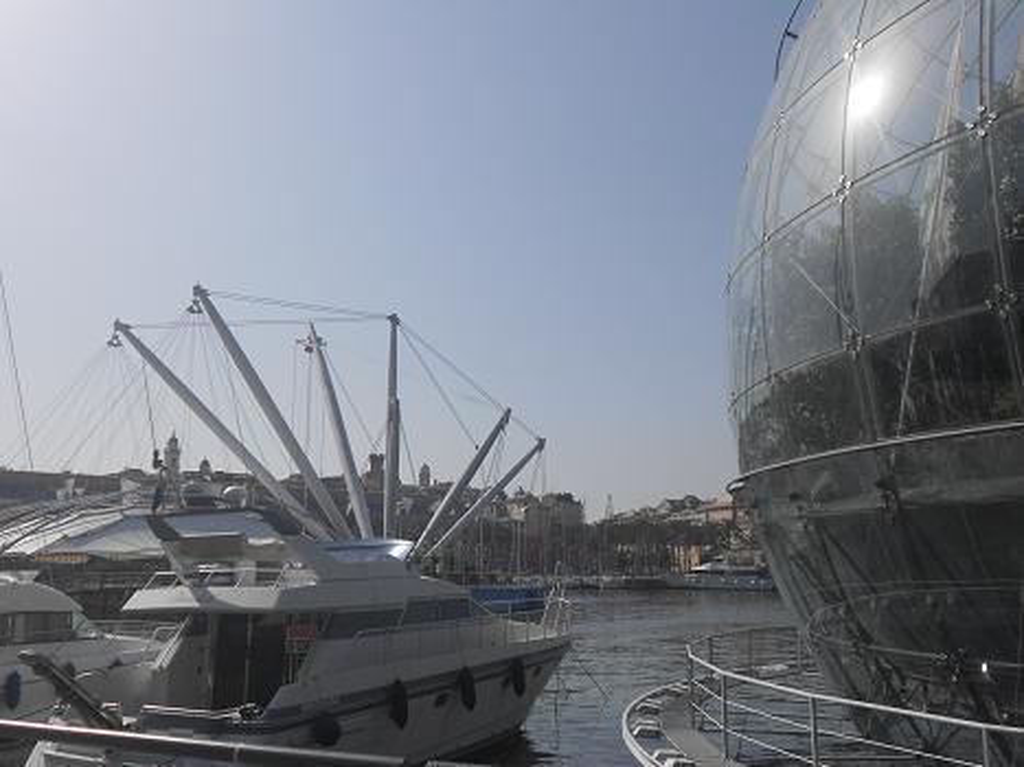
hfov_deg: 56.8
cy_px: 384
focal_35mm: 32
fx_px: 946
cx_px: 512
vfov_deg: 44.1
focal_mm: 5.8
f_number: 9
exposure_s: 1/320
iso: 80
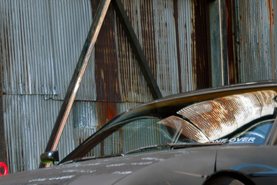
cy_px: 157
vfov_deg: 5.0
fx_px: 2092
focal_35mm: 272
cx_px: 195
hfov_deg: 7.6
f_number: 5
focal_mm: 70
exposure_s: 1/320
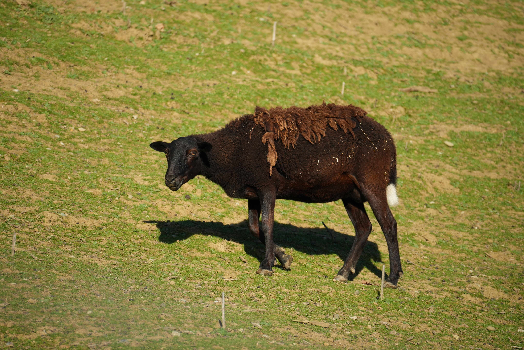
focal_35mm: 300
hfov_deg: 6.9
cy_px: 175
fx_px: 4366
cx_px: 262
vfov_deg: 4.6
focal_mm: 300
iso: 400
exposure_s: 1/1000
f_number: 7.1
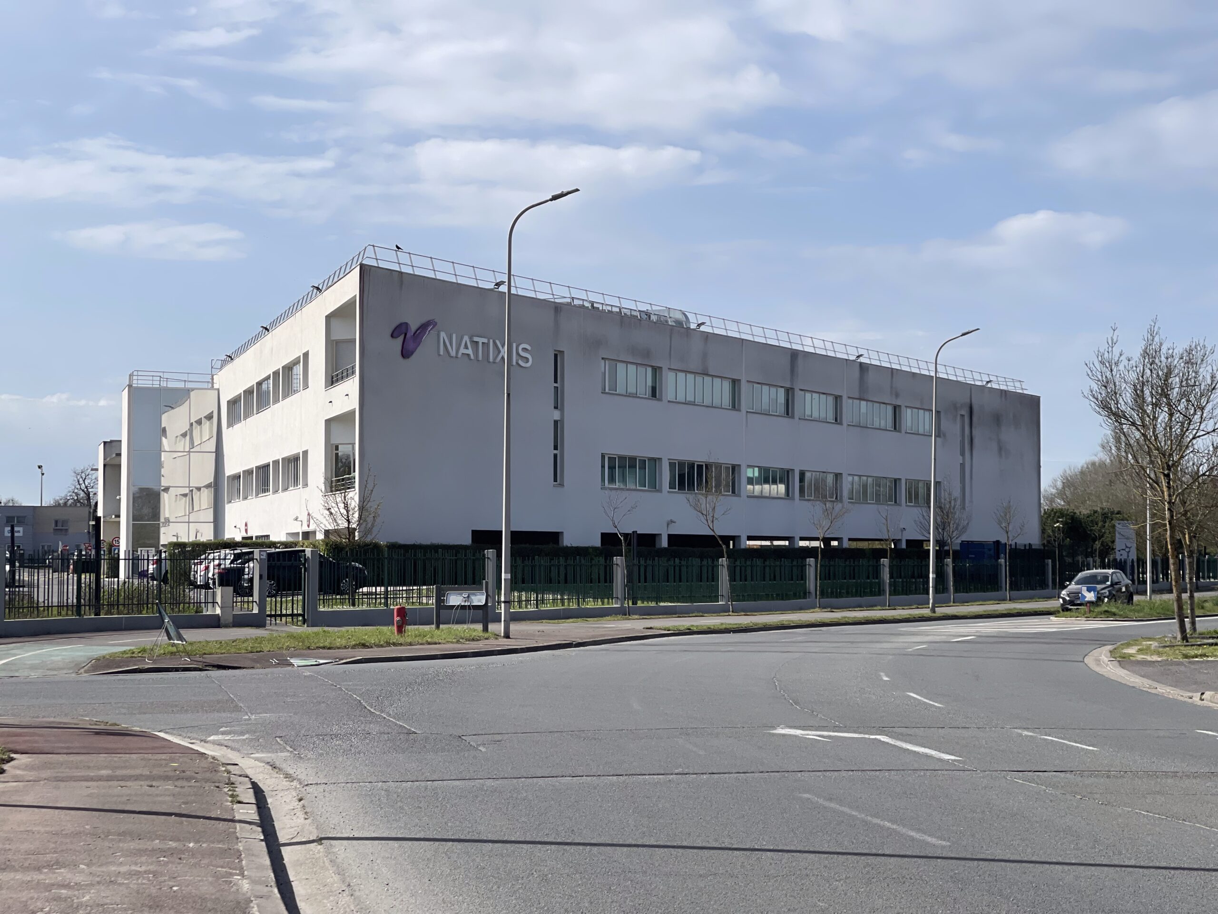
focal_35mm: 64
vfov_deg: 22.9
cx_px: 609
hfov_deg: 30.3
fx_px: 2252
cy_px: 457
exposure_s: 1/2481
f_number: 2.2
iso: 32
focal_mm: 7.5
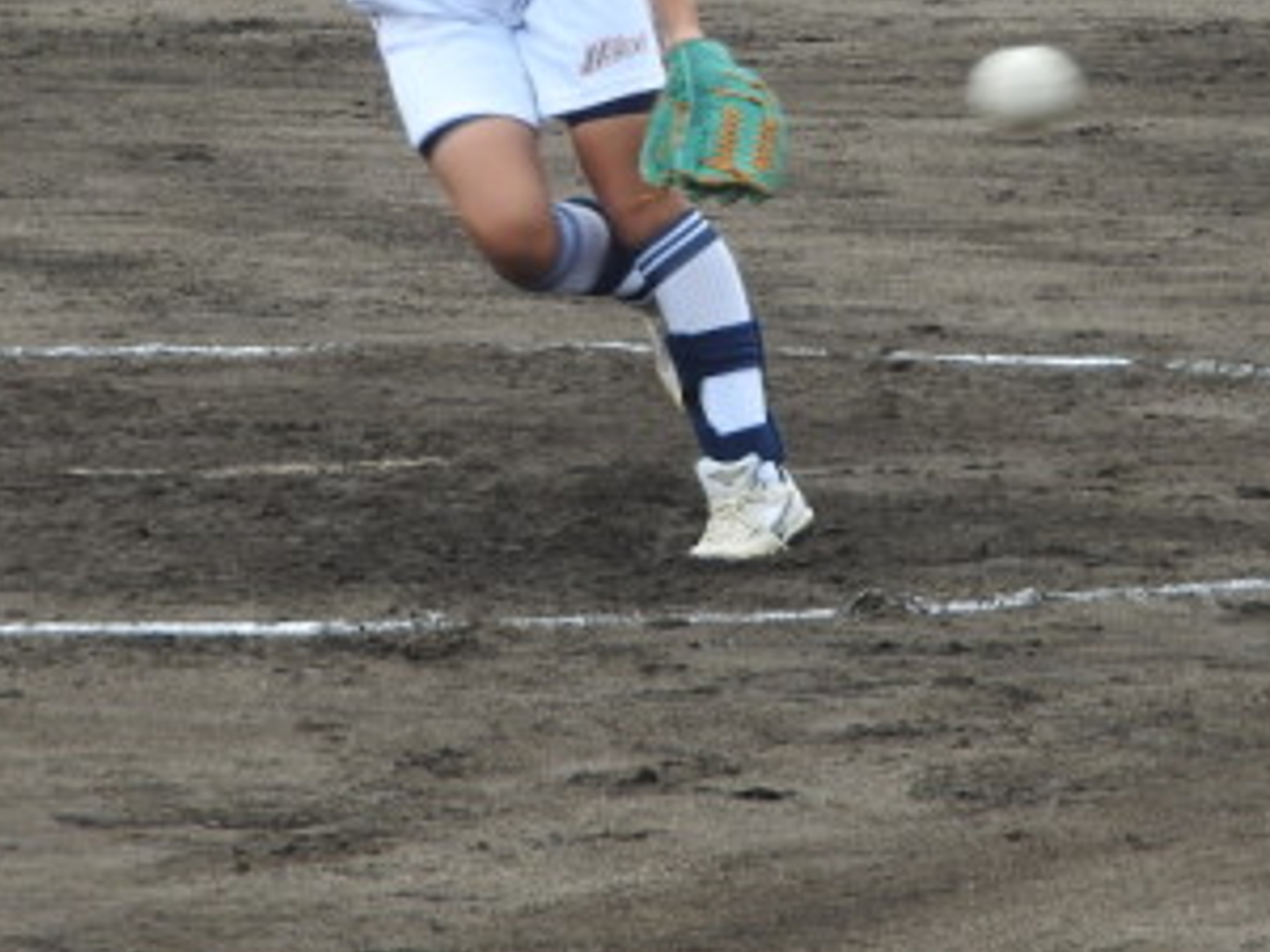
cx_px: 682
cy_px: 72
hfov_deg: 5.5
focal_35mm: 360
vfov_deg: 4.1
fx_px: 13208
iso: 100
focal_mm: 32.2
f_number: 5.3
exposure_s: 1/160
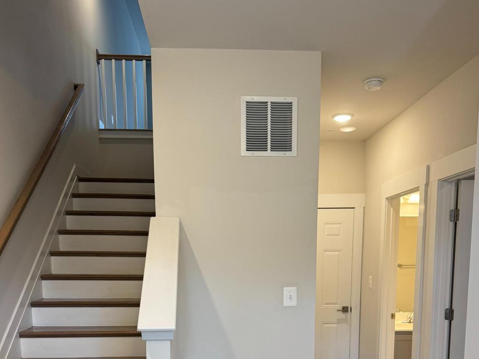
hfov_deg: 55.3
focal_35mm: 33
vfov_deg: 40.1
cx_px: 236
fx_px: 457
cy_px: 315
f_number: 1.78
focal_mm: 6.76
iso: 160
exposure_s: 1/120
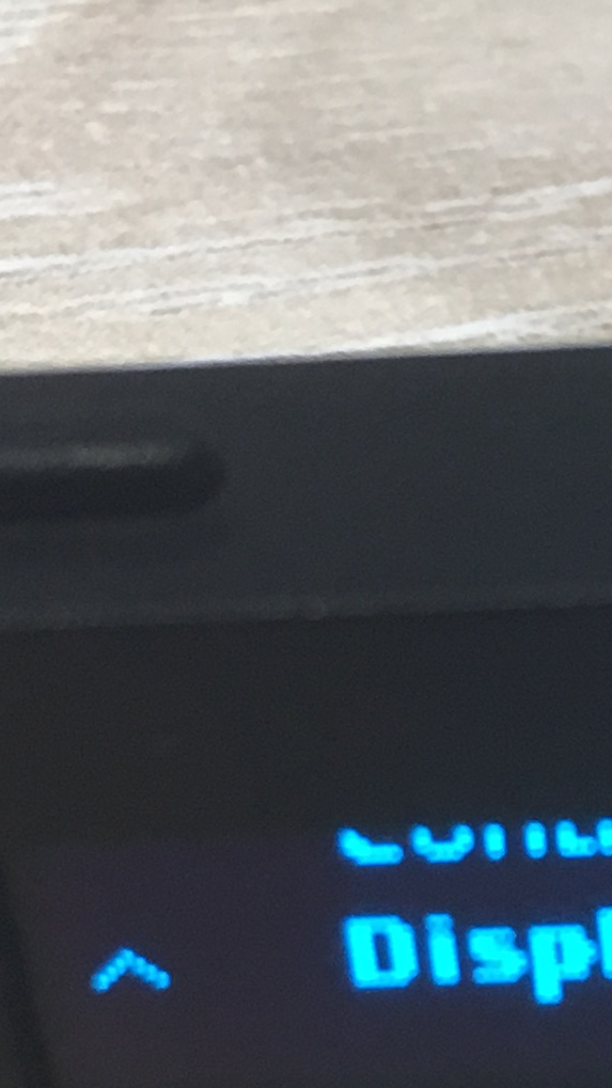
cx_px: 744
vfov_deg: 17.0
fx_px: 3607
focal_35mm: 125
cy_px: 942
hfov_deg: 9.6
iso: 125
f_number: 2.2
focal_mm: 4.15
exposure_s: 1/33
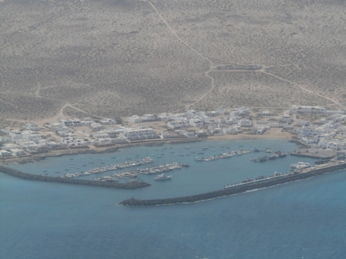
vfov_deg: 6.5
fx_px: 2269
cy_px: 130
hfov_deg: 8.7
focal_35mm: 227
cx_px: 173
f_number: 7.1
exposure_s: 1/500
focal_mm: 37.2
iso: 100
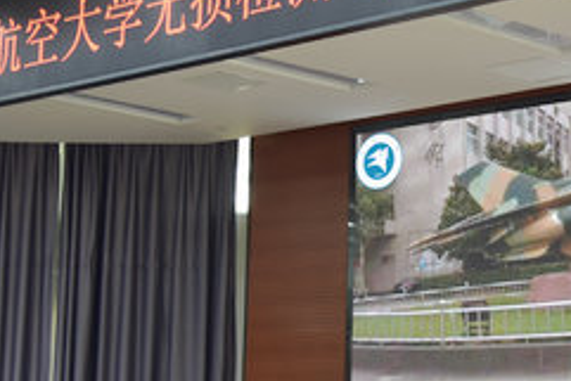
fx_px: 1777
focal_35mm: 112
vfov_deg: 12.2
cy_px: 211
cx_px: 457
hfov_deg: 18.1
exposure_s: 1/30
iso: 450
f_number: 4.2
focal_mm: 30
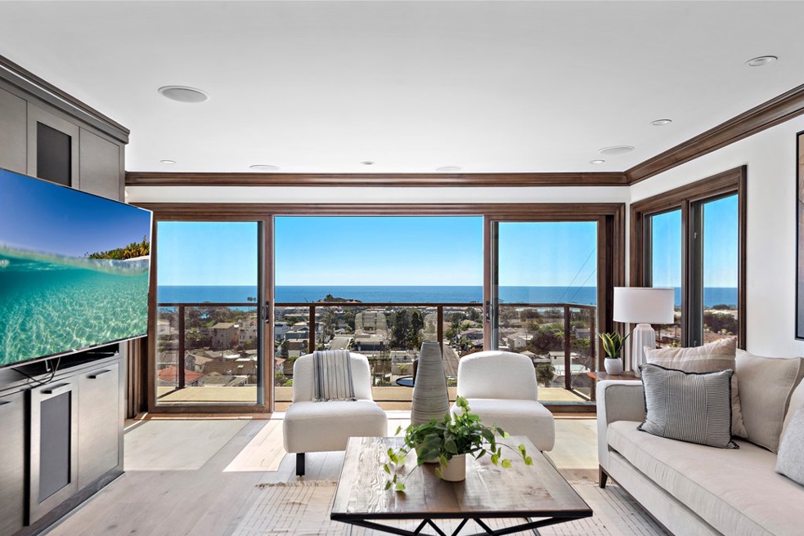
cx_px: 401
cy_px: 278
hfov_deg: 71.5
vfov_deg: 51.3
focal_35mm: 25
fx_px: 558
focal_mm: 24
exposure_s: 1/3200
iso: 125
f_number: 7.1
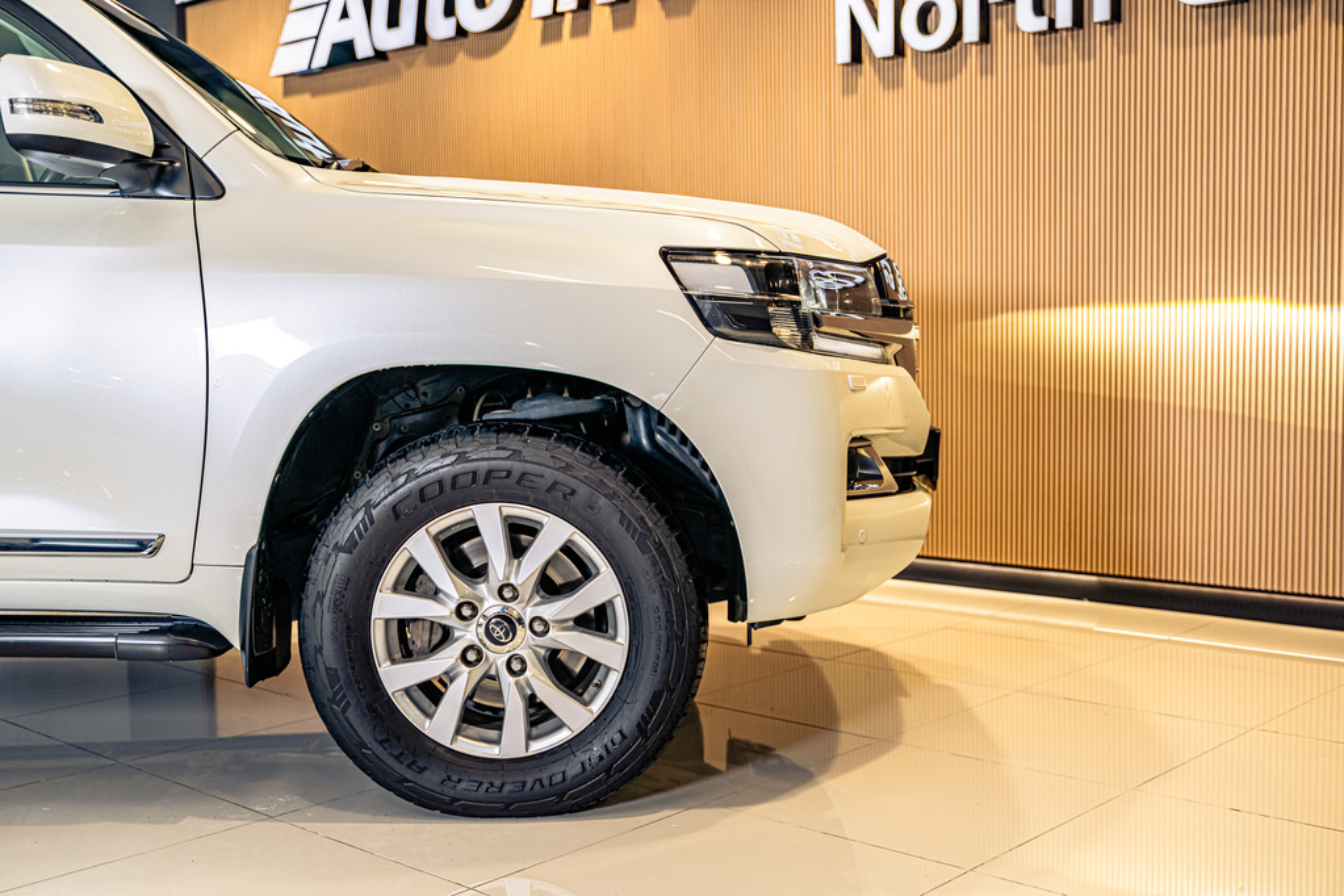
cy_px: 448
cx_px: 672
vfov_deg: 33.4
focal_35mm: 40
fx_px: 1493
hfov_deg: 48.5
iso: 320
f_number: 2.8
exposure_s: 1/200
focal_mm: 40
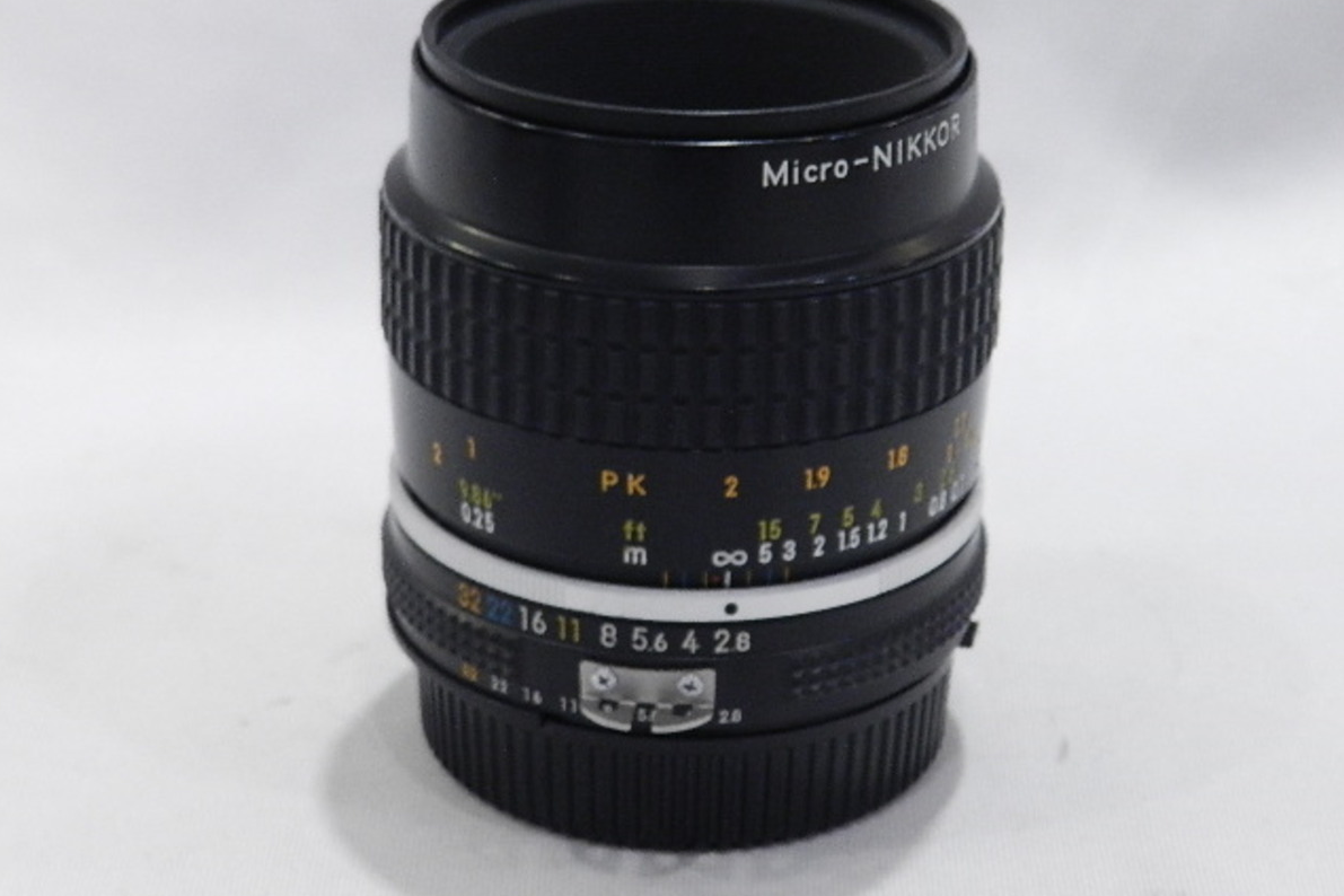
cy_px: 406
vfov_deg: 15.5
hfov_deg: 23.1
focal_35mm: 88
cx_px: 671
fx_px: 3285
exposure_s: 1/60
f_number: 4.4
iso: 800
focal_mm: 14.9
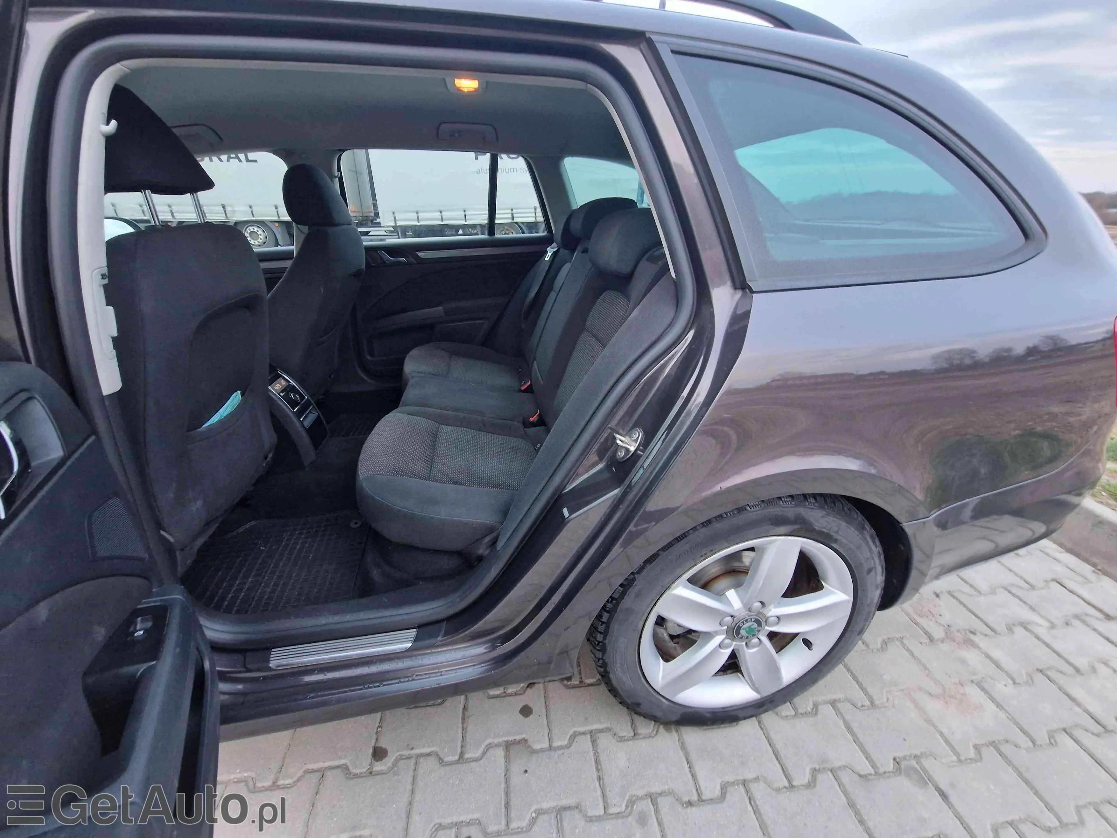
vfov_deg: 89.9
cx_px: 558
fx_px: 419
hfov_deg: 106.2
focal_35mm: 13
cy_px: 419
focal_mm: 2.2
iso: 250
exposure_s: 1/50
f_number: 2.2
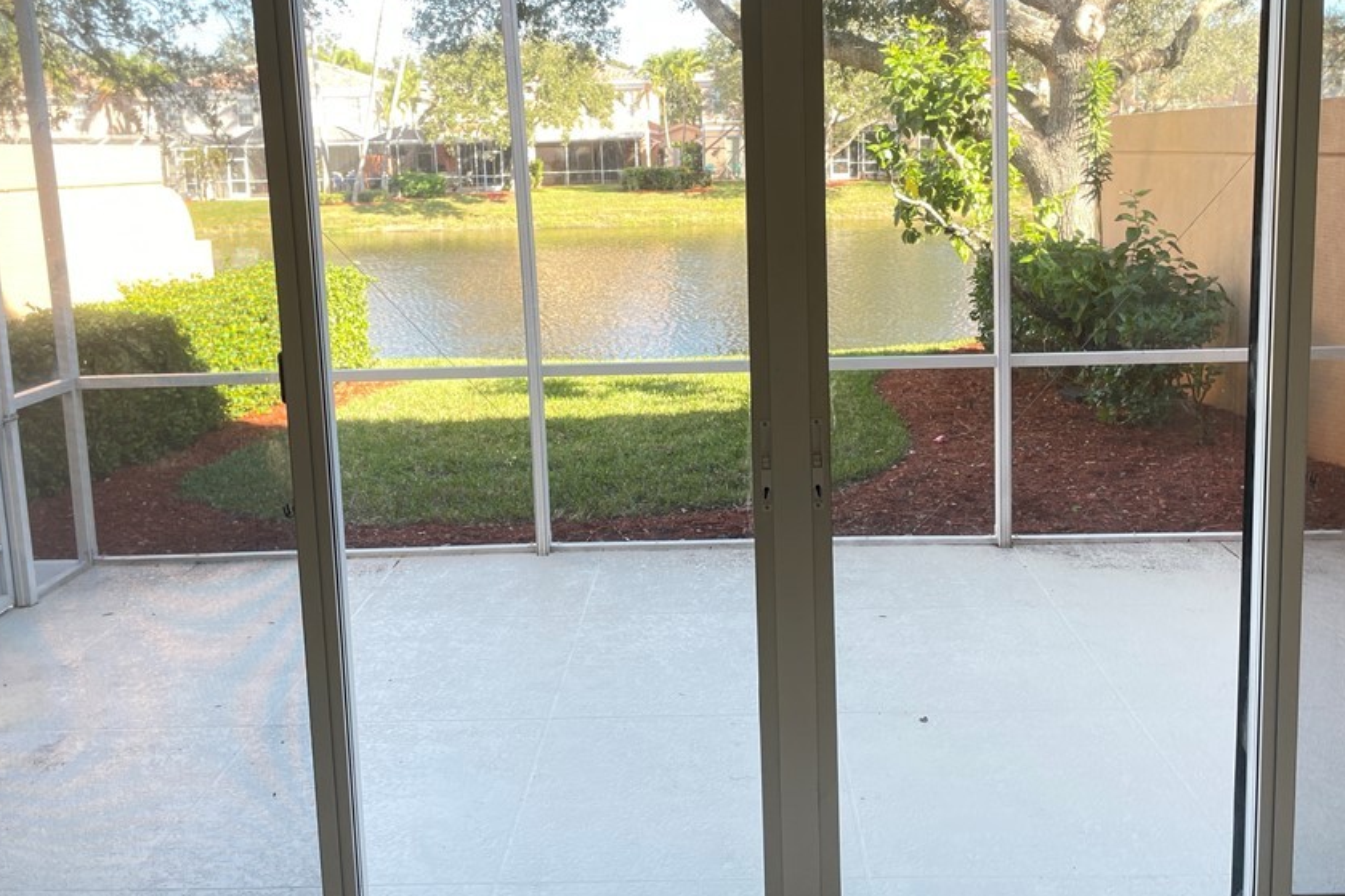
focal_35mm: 33
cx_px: 720
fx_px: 1233
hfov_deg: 57.2
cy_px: 343
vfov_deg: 39.7
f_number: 1.6
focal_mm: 4.2
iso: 50
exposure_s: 1/120
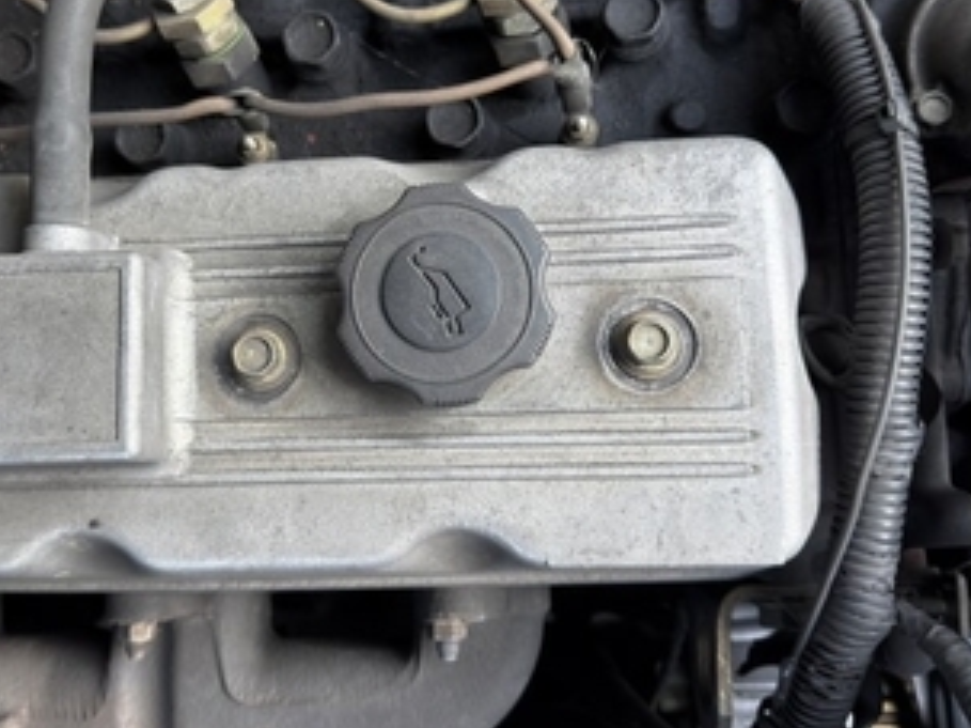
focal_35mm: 38
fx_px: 1066
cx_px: 365
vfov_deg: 37.5
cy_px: 279
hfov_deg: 48.5
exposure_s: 1/93
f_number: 1.78
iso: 125
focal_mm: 6.76
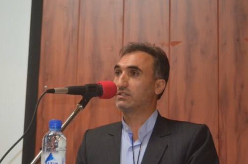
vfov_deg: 13.6
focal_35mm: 101
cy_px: 90
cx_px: 121
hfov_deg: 20.3
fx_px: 692
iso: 2800
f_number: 5.6
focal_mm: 55
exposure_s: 1/60
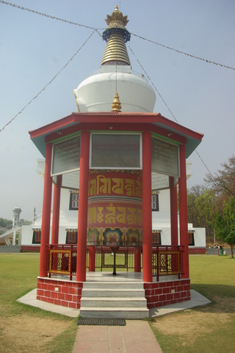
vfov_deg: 55.1
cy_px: 176
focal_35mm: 34
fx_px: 338
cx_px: 118
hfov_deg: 38.4
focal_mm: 23
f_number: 6.7
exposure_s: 1/180
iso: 200
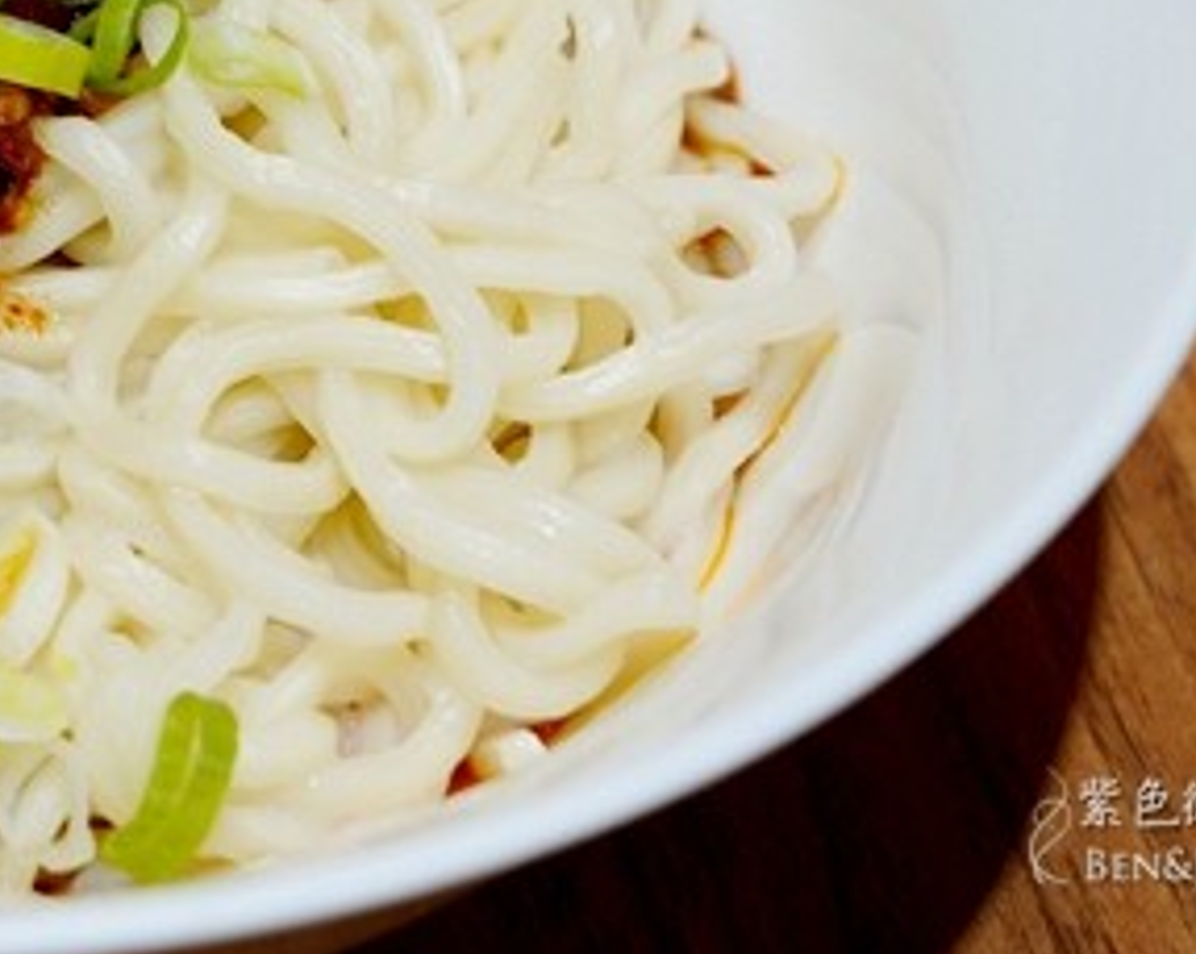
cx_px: -233
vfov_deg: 9.2
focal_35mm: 165
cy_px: -135
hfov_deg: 11.5
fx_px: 5835
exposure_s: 1/80
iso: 800
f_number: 8
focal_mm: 63
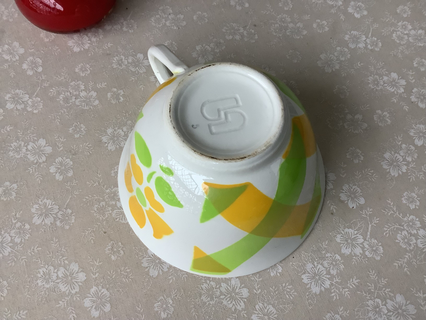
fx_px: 381
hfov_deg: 58.4
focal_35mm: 31
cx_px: 213
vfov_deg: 45.4
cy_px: 160
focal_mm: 3.3
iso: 250
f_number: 2.4
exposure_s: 1/50
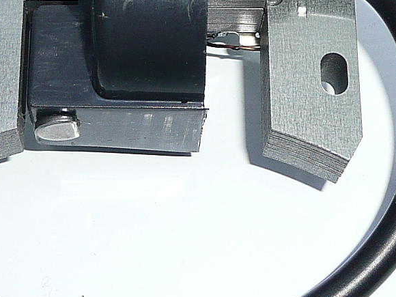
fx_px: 1213
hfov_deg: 18.5
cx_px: 122
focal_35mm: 106
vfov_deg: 13.9
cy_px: 93
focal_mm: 5.2
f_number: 3.5
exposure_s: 1/30
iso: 100
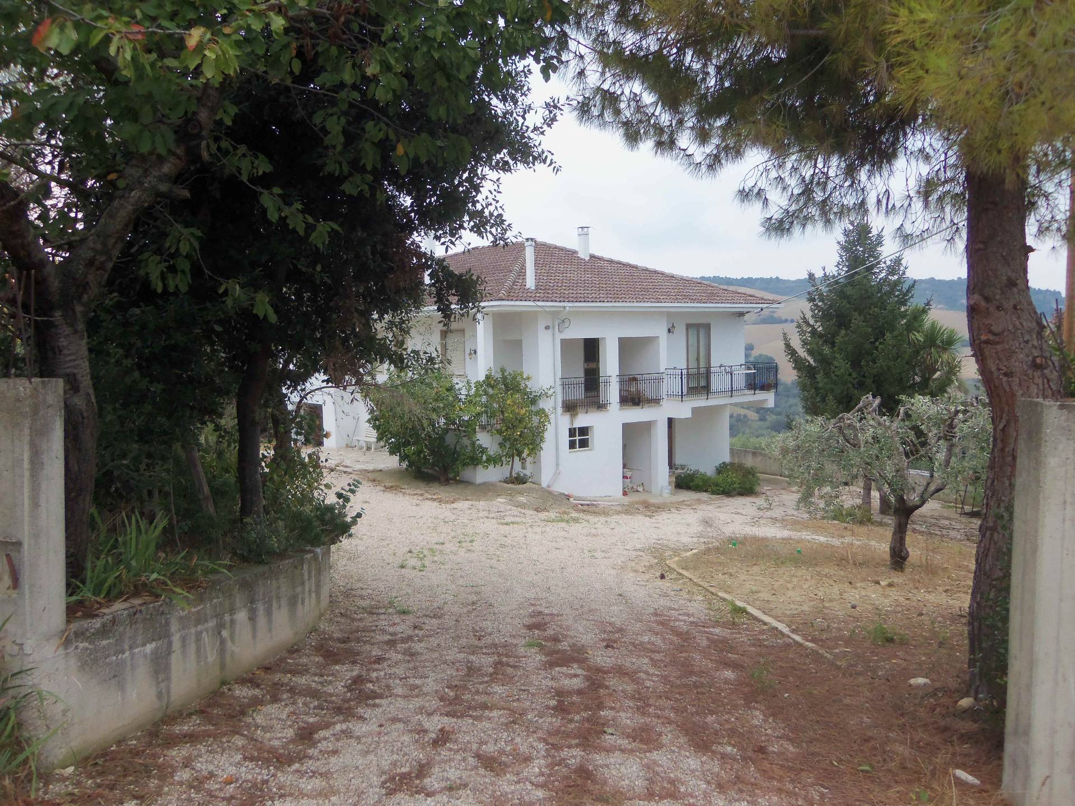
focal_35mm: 28
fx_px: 870
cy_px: 403
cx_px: 538
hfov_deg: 63.4
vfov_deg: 49.7
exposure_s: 1/40
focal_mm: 5.1
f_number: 3.9
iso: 100
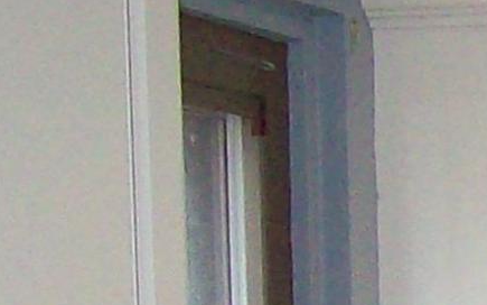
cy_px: 1062
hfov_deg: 7.2
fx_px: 3491
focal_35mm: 263
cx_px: 1388
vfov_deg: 4.7
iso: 200
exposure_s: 1/64
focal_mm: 6
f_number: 2.7
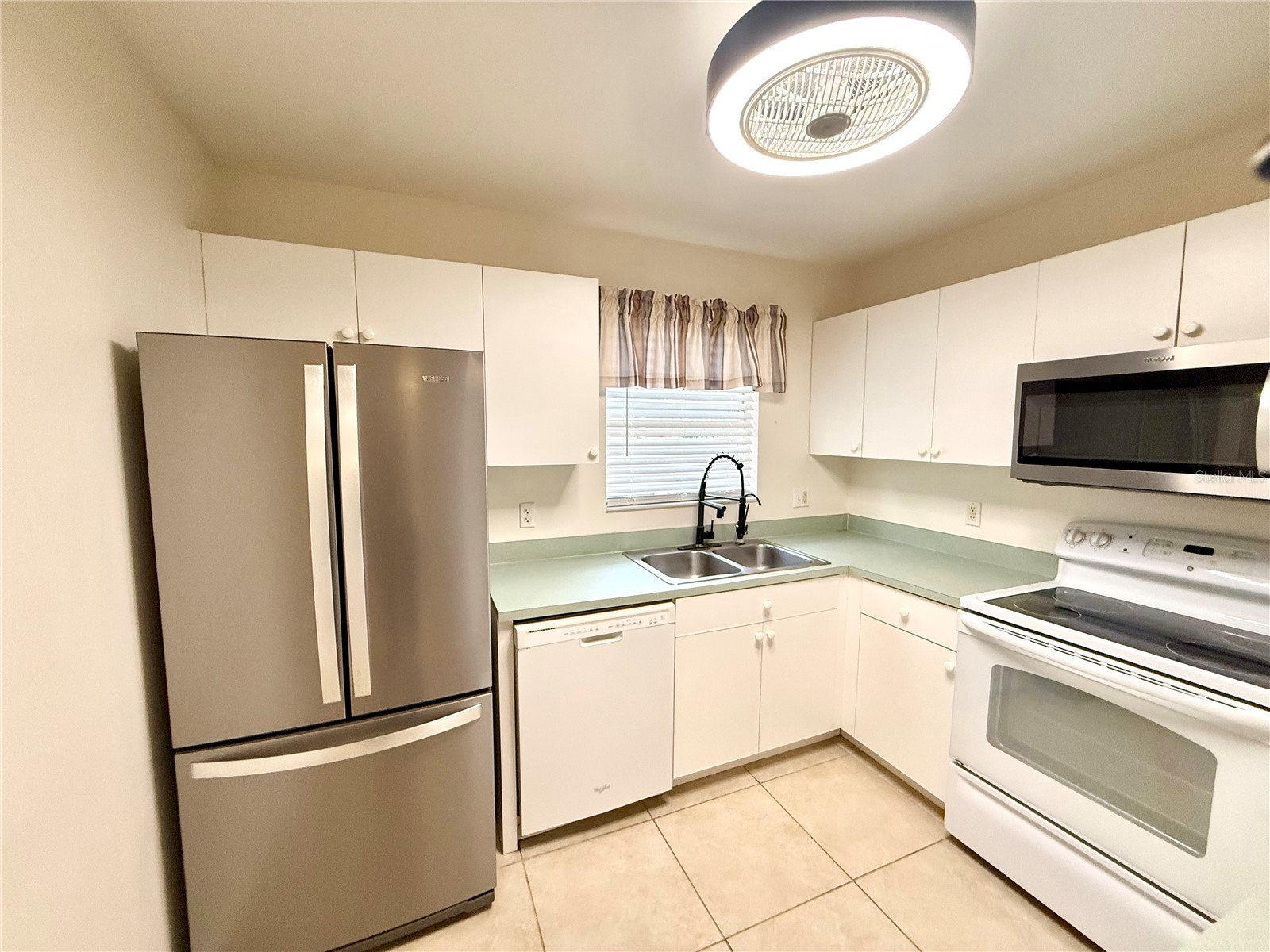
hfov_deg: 102.1
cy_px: 476
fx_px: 514
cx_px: 635
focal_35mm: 14
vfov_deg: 85.7
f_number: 2.2
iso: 250
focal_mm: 2.22
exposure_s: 1/120
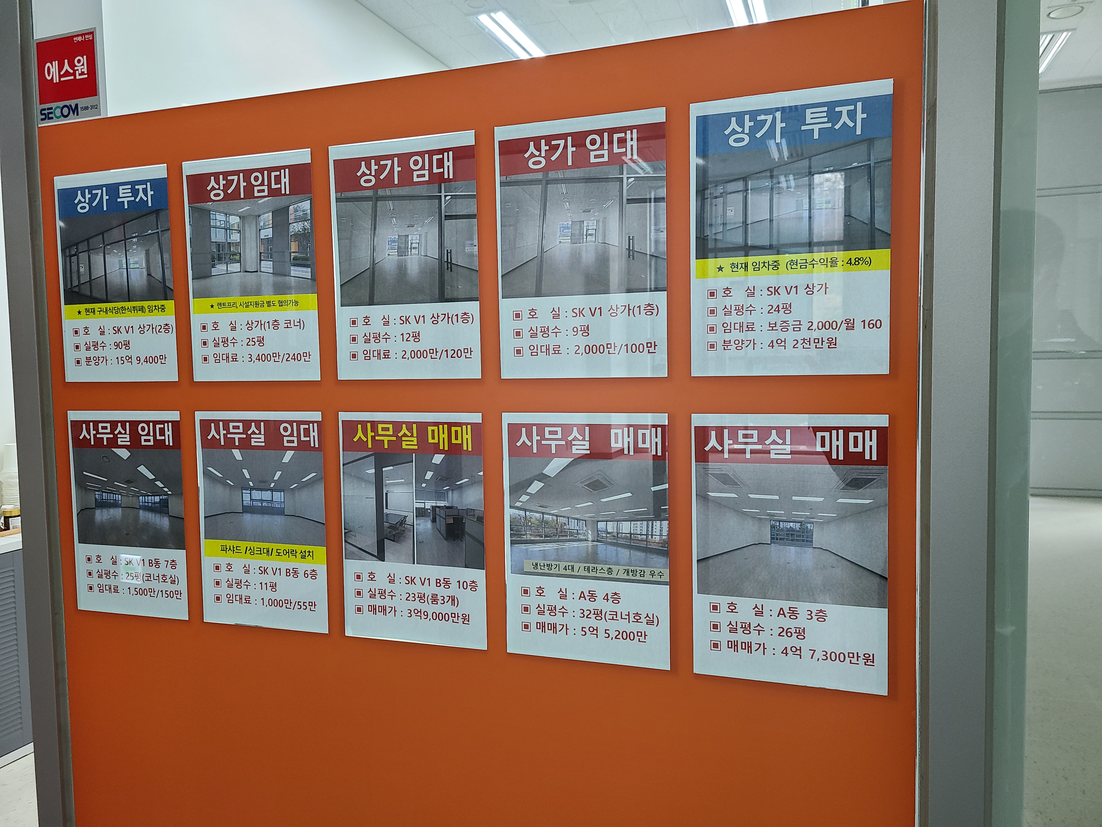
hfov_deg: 67.3
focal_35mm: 26
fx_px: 828
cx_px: 551
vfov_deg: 53.1
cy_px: 414
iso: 125
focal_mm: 5.4
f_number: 1.8
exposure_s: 1/60
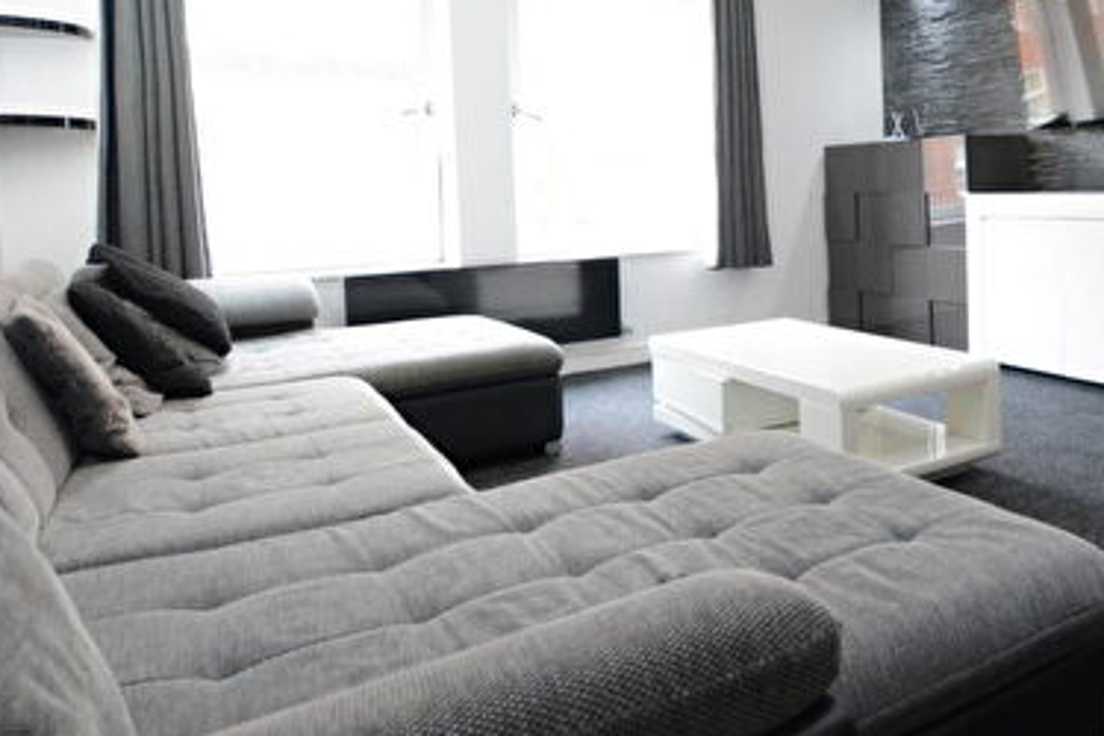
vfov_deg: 45.5
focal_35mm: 28
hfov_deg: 60.6
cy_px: 228
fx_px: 859
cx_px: 871
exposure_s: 1/100
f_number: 5
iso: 1600
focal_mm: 10
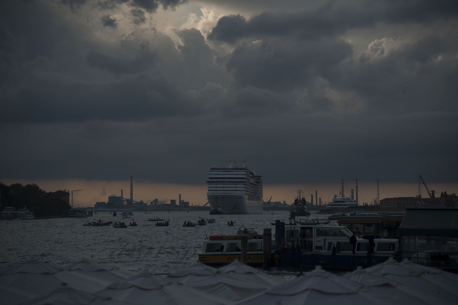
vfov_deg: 11.4
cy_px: 152
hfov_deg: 17.1
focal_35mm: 120
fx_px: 1525
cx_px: 229
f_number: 4.5
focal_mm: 120
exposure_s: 1/3200
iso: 200
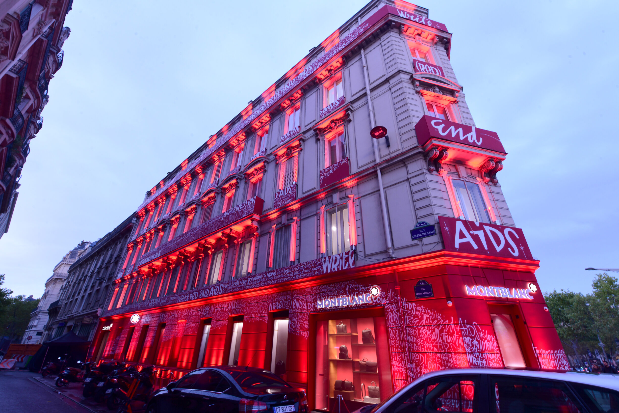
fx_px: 275
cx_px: 310
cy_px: 206
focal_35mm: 16
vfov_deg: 73.8
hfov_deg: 96.7
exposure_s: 1/4
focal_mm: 16
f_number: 14
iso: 400
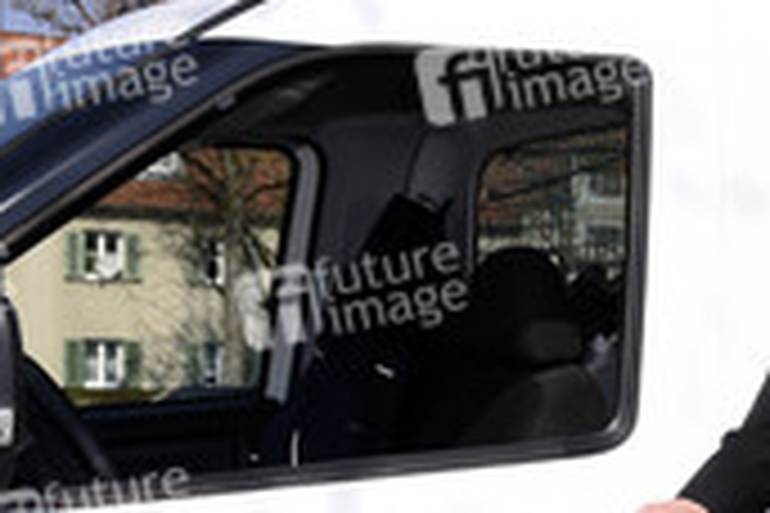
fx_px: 2139
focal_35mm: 100
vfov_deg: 13.6
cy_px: 410
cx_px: 862
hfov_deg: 19.5
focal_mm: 38
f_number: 10
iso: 125
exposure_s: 1/160
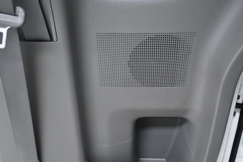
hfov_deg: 38.2
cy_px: 81
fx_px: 351
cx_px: 122
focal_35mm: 52
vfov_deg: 26.0
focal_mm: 35
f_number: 5
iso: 2500
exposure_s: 1/200
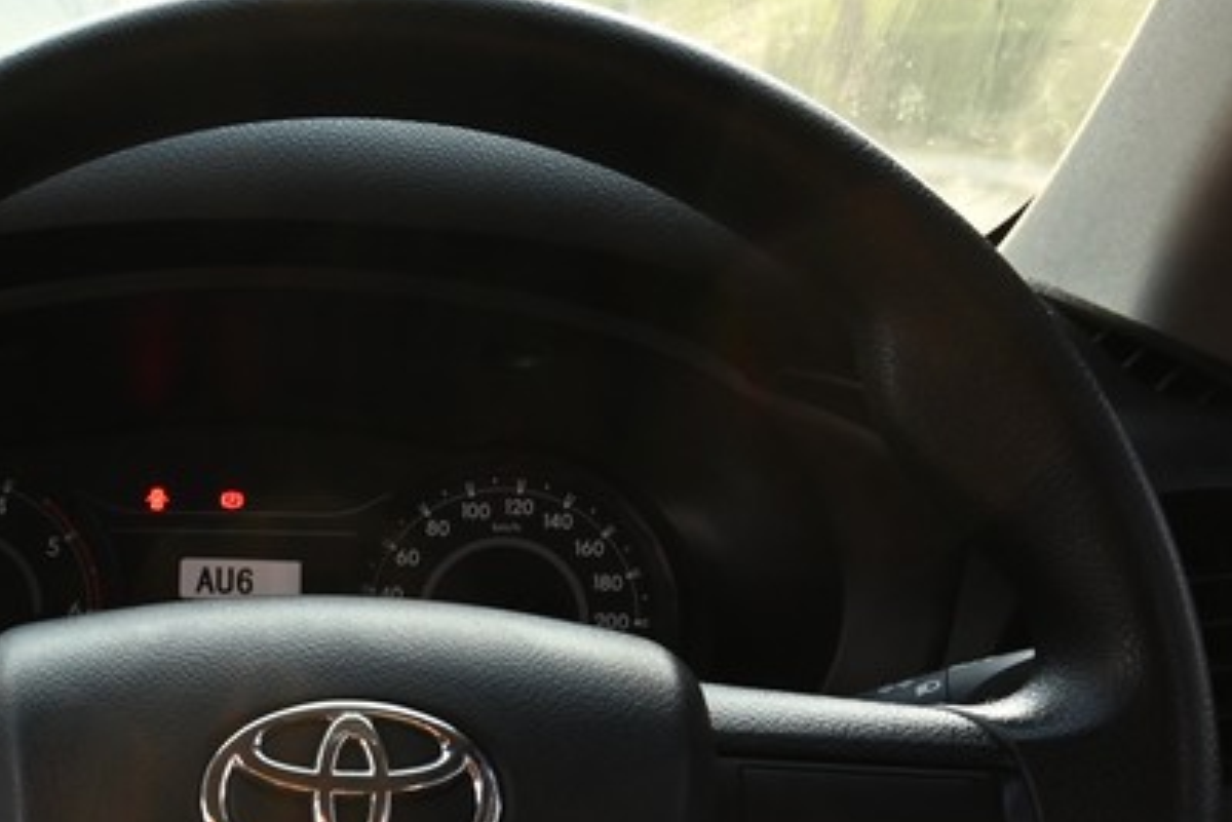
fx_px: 2259
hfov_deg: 27.9
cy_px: 1004
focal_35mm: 66
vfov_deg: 19.4
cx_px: -117
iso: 1250
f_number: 9
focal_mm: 24
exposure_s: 1/50
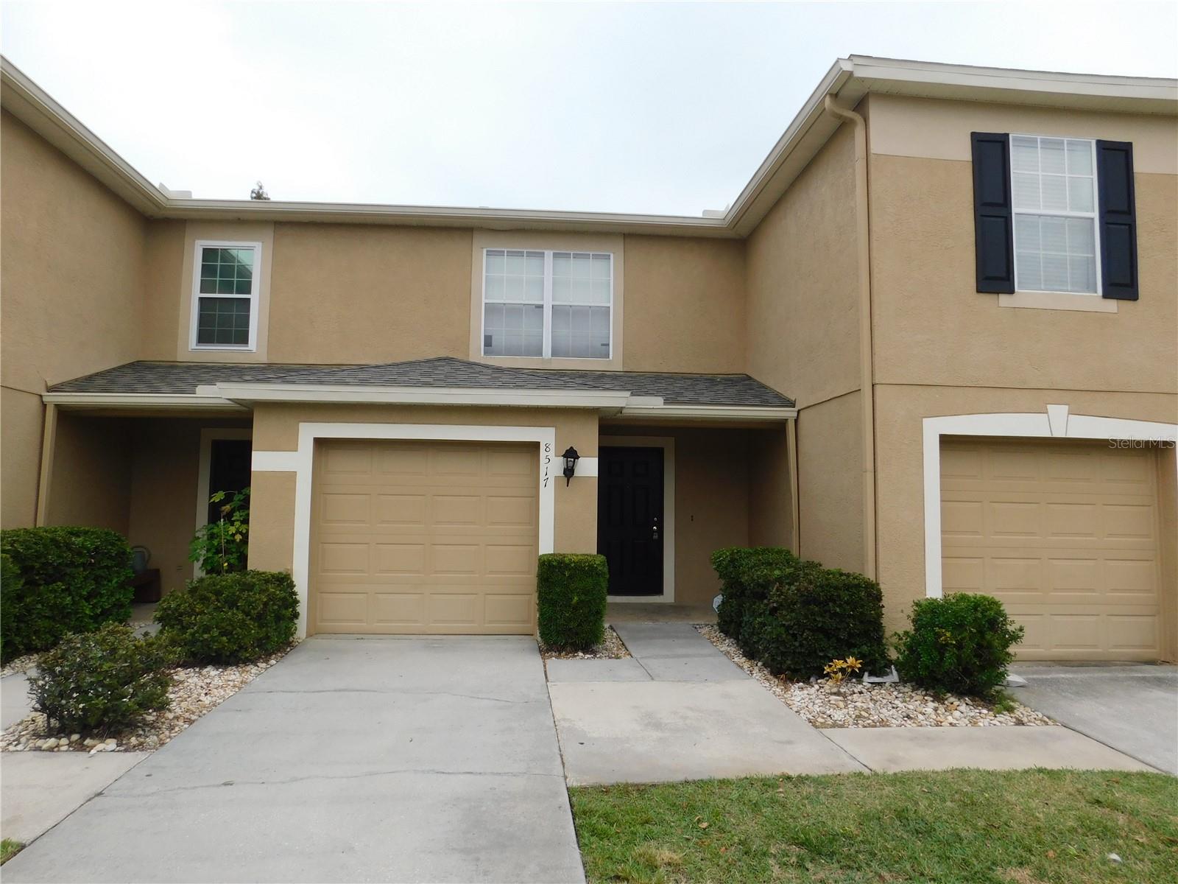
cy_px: 442
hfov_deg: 73.9
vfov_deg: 58.9
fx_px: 783
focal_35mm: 23
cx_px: 589
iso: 125
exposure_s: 1/800
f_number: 3
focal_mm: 4
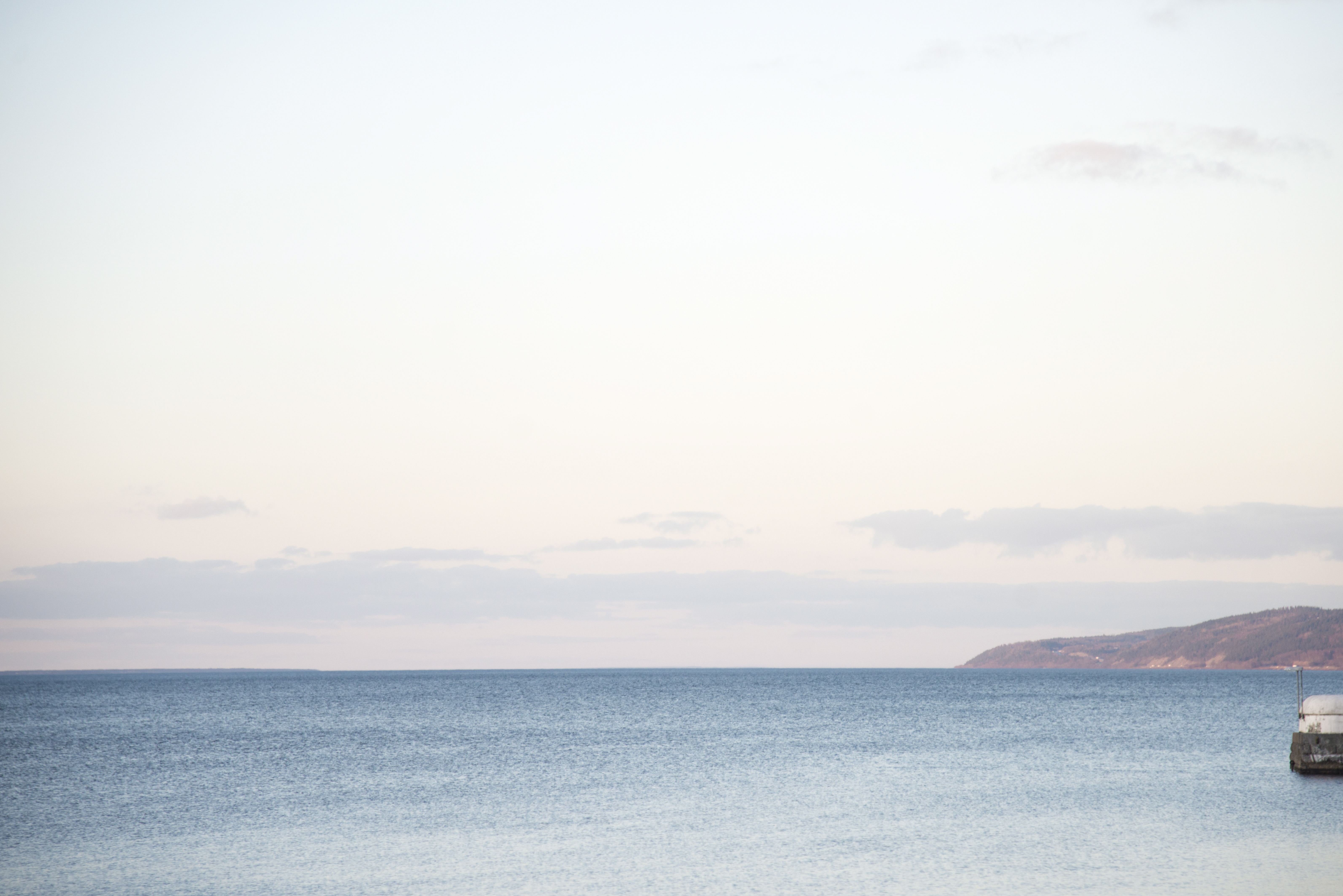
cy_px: 461
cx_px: 710
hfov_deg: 14.8
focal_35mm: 139
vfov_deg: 9.9
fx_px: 5187
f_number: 4.5
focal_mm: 120
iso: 500
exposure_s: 1/125
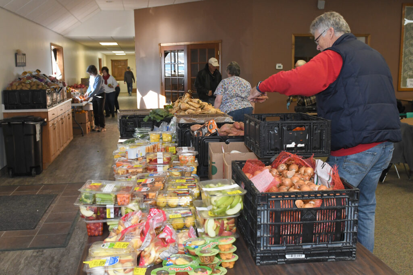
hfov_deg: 53.1
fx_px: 413
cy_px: 138
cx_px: 206
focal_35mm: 36
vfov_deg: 36.9
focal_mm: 24
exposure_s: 1/160
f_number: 7.1
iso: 2500
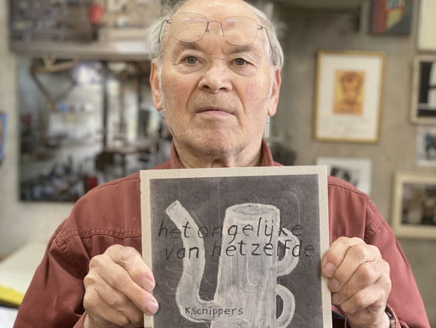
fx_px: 656
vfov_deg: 28.1
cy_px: 164
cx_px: 218
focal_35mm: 52
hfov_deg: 36.8
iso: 160
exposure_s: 1/33
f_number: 2
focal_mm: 6
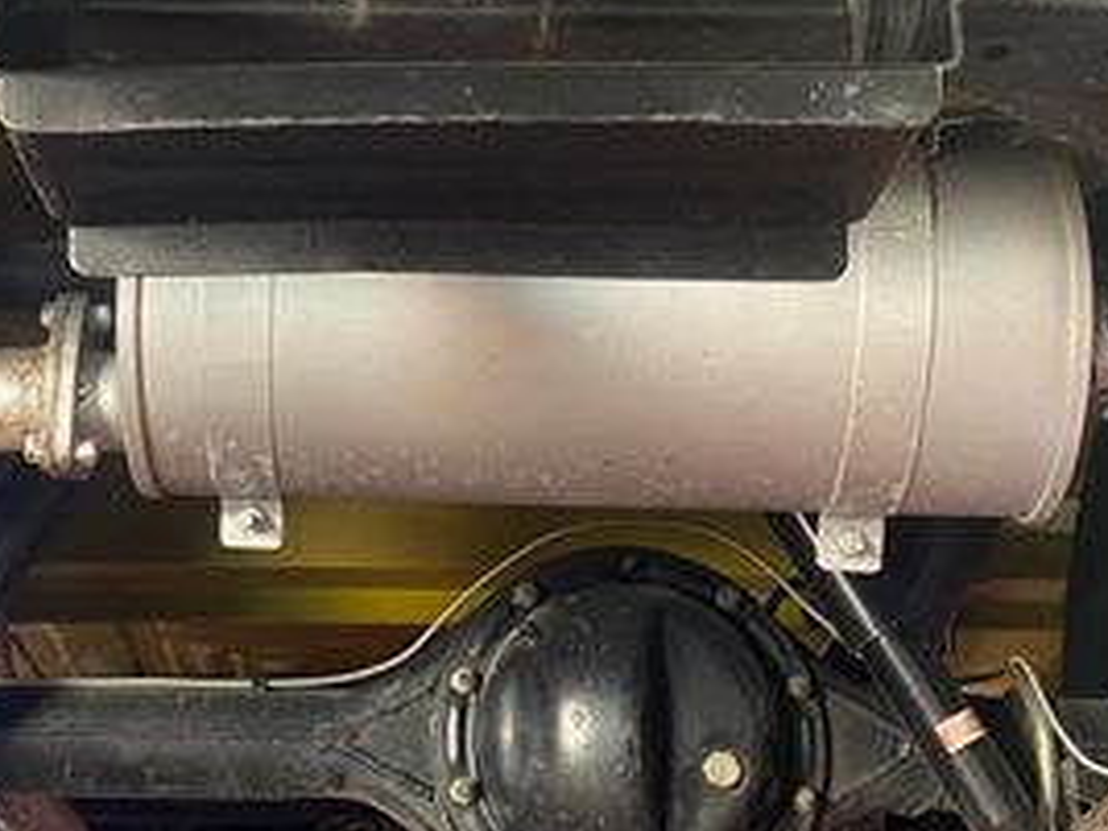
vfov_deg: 23.7
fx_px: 1985
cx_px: 372
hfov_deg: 31.0
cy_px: 413
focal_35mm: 62
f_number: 1.8
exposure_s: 1/60
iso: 160
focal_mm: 4.25
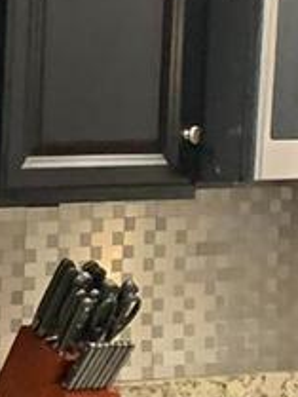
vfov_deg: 10.2
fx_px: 2190
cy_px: 458
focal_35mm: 191
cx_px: -750
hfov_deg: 6.7
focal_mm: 4.25
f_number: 1.8
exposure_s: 1/30
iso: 320
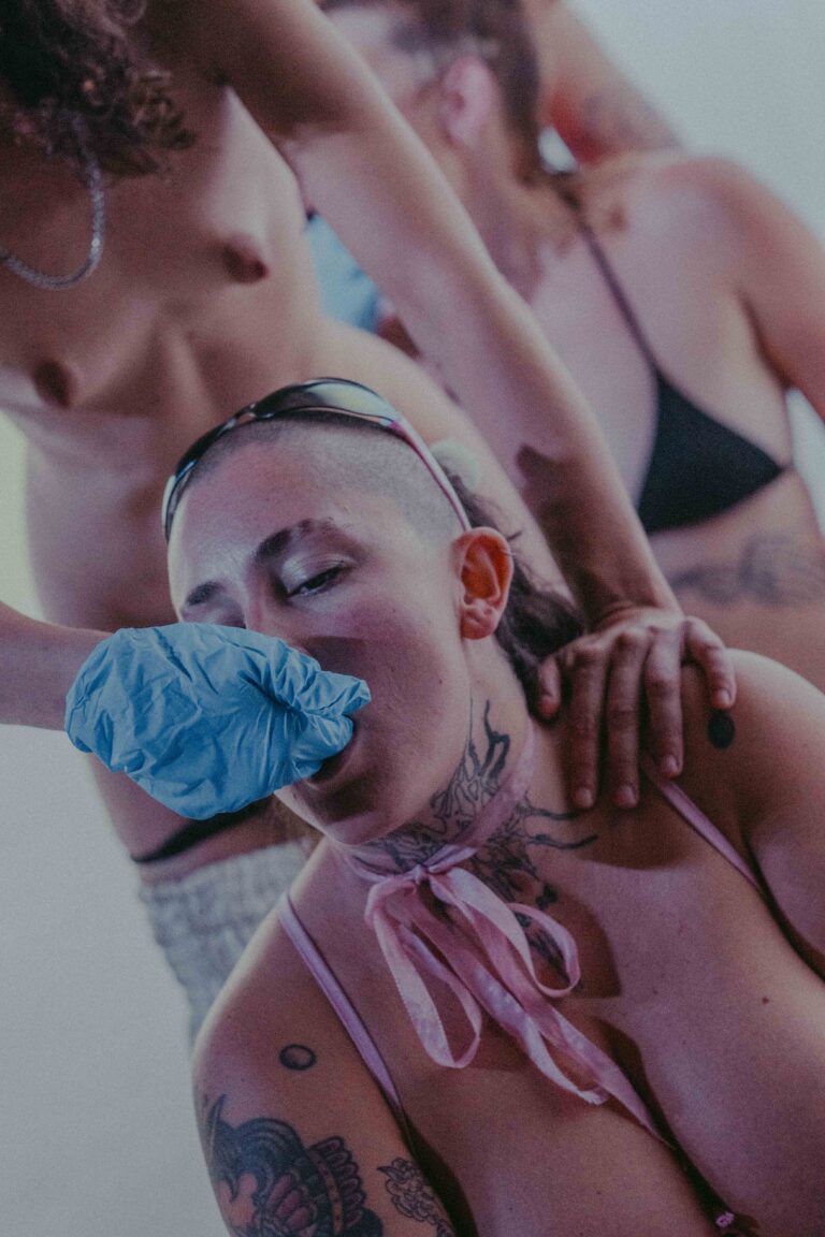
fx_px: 2887
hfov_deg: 16.3
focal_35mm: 84
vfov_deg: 24.2
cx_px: 412
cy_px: 618
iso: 3200
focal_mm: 56
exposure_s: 1/60
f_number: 2.8
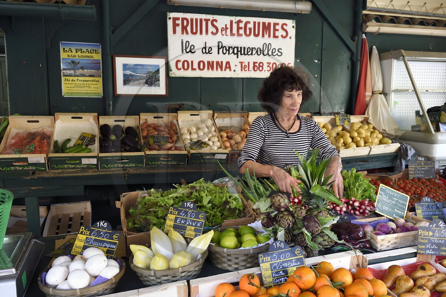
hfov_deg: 65.5
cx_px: 223
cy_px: 148
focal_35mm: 28
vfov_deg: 46.4
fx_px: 347
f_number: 7.1
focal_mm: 28
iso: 1600
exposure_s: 1/80
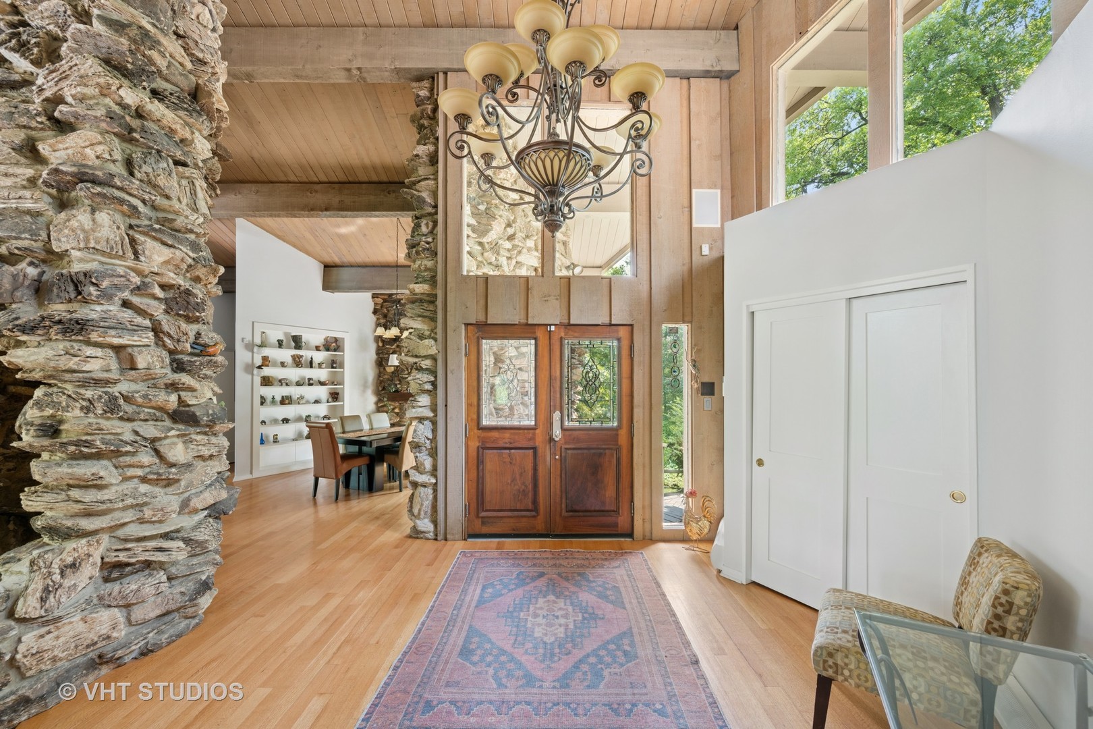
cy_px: 364
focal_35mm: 14
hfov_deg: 104.3
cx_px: 546
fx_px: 425
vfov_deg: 81.2
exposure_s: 1/6
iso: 200
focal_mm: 14
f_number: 9
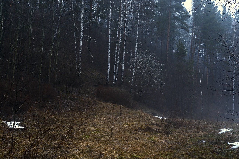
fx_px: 348
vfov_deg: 25.7
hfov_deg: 37.9
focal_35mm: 52
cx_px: 120
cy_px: 80
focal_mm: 35
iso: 250
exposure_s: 1/125
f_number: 4
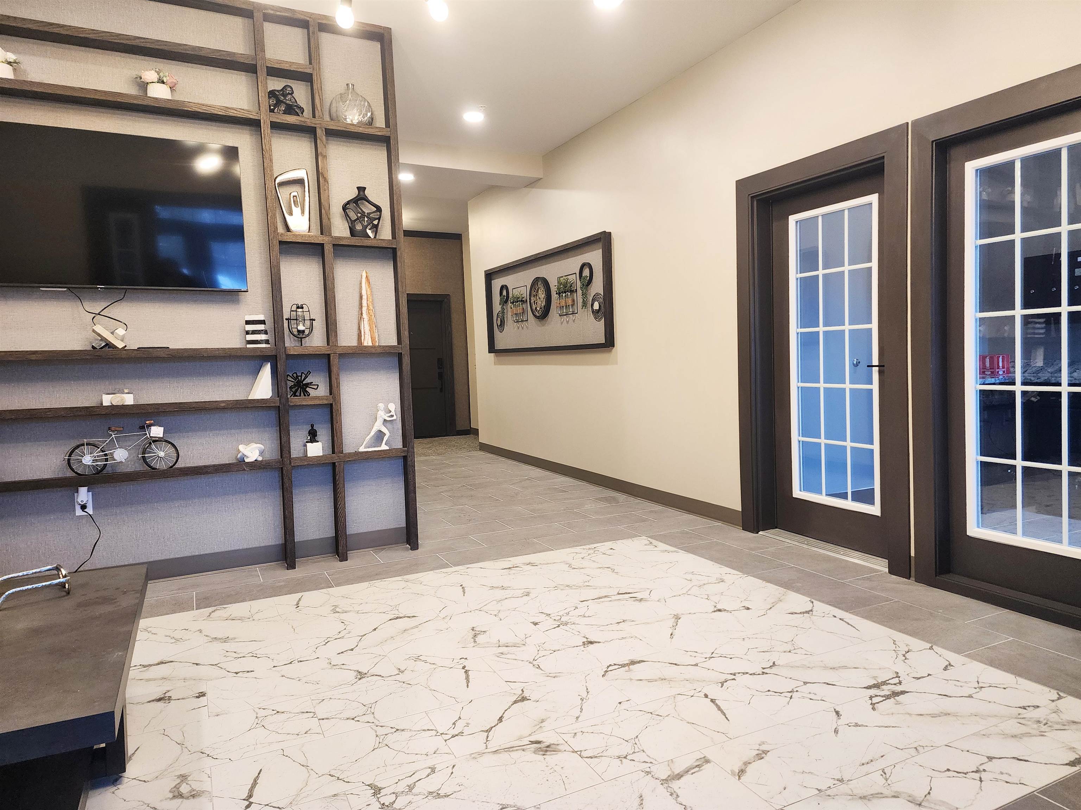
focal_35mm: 23
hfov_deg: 73.9
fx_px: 718
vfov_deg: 58.9
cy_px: 405
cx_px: 540
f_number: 1.8
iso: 200
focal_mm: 6.4
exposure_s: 1/120
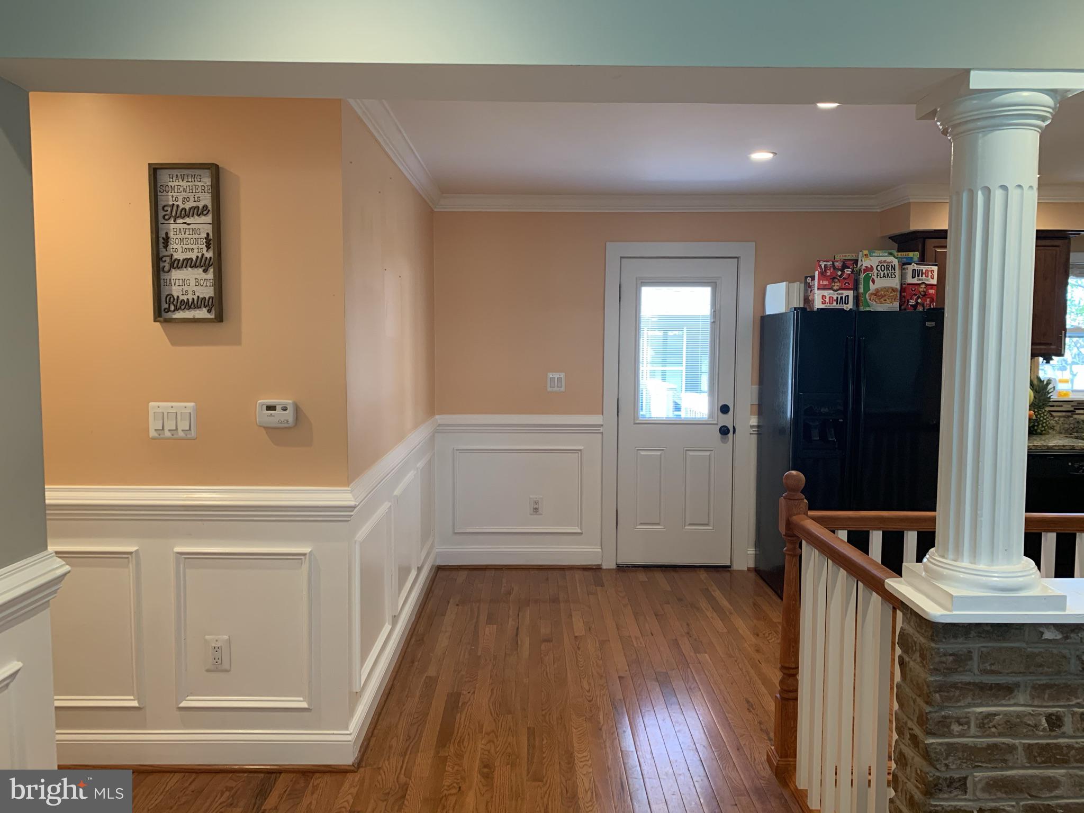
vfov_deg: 53.1
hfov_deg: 67.3
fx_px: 814
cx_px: 542
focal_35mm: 26
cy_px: 406
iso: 125
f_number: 1.8
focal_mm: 4.25
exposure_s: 1/60
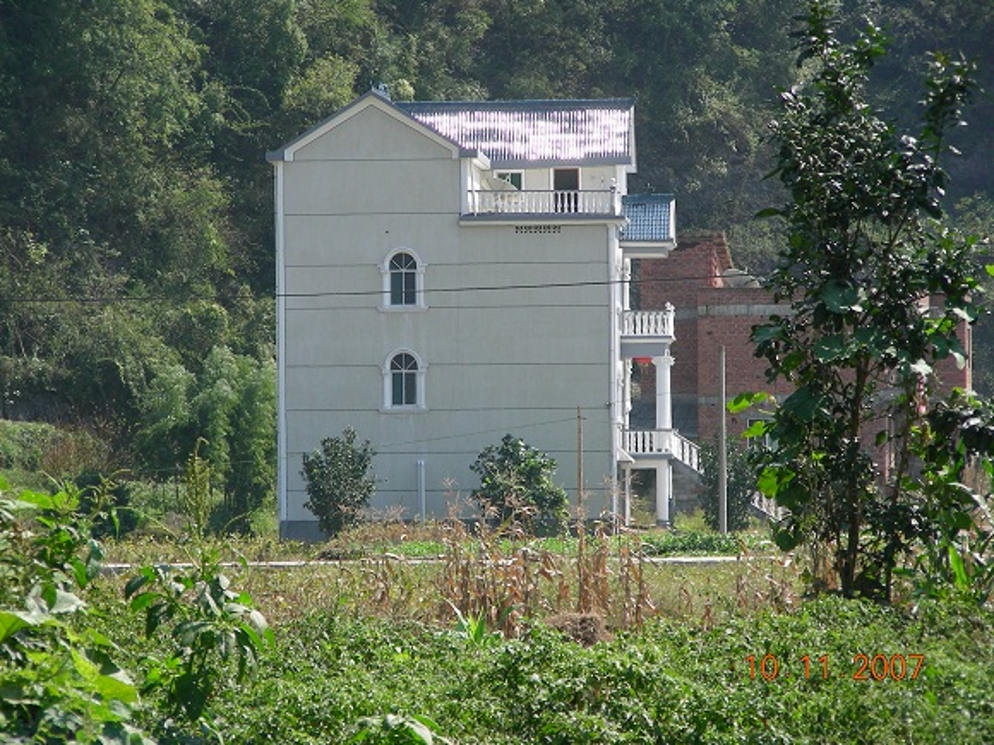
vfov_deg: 7.6
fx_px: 5628
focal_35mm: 196
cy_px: 372
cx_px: 497
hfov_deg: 10.1
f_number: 4
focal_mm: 32.7
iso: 50
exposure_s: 1/413
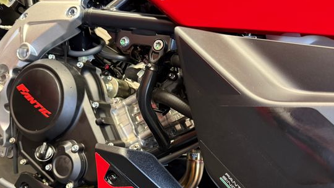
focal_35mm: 31
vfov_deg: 37.7
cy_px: 106
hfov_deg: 62.4
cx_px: 148
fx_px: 275
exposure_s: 1/50
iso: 640
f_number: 1.78
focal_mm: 6.76
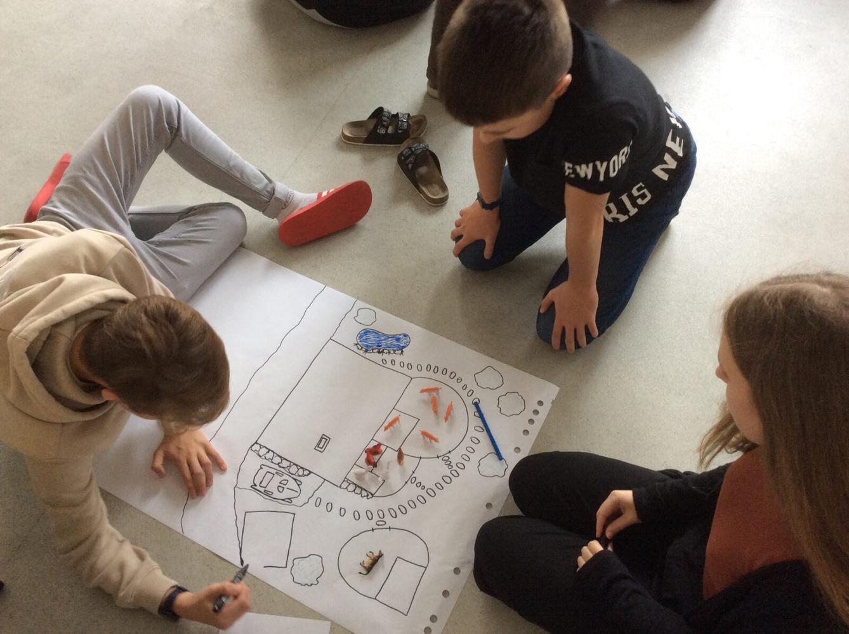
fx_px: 784
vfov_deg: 44.0
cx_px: 424
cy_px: 317
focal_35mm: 32
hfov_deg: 56.9
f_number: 2.4
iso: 64
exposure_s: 1/25
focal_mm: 3.3
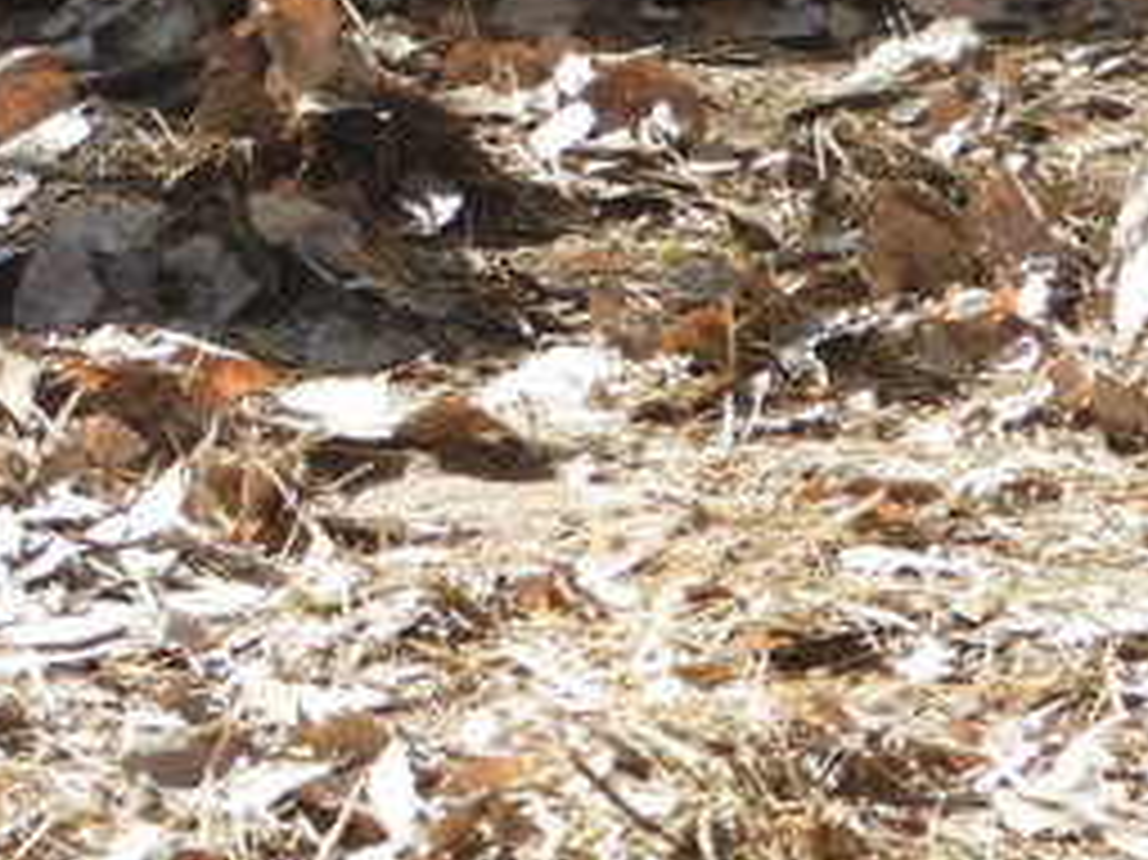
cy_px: -414
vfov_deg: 2.8
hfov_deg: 3.7
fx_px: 17701
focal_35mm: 534
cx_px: -635
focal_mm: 30.5
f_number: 4
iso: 100
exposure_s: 1/125
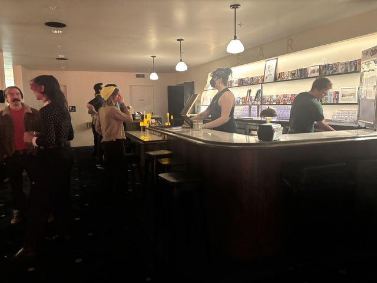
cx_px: 188
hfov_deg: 67.3
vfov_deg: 53.1
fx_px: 283
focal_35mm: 26
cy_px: 142
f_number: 1.6
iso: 640
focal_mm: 5.96
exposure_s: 1/30
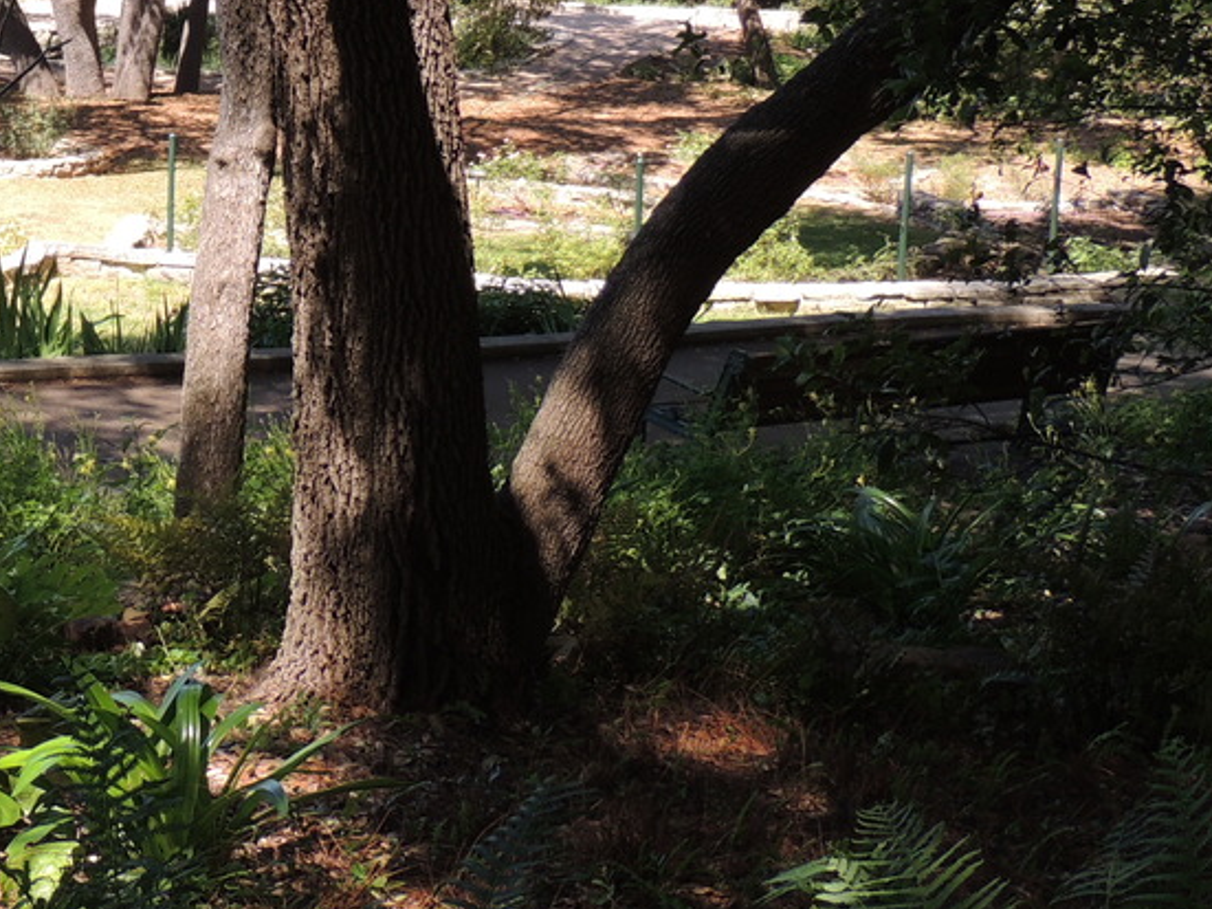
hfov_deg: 20.1
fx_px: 3255
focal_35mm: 93
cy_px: 147
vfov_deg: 15.8
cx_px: -150
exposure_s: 1/320
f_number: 3.3
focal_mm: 7.1
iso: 100
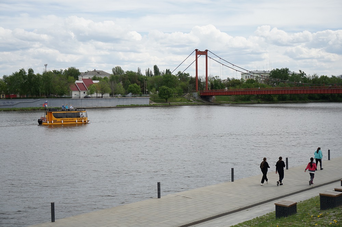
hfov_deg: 41.9
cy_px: 114
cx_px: 171
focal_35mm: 47
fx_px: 446
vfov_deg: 28.6
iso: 160
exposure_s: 1/2000
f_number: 4
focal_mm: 47
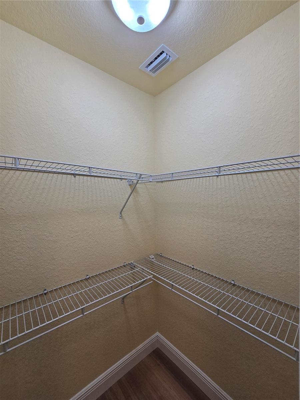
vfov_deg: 106.2
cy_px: 200
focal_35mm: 13
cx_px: 150
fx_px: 150
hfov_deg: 89.9
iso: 64
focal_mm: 2.2
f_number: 2.2
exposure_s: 1/120
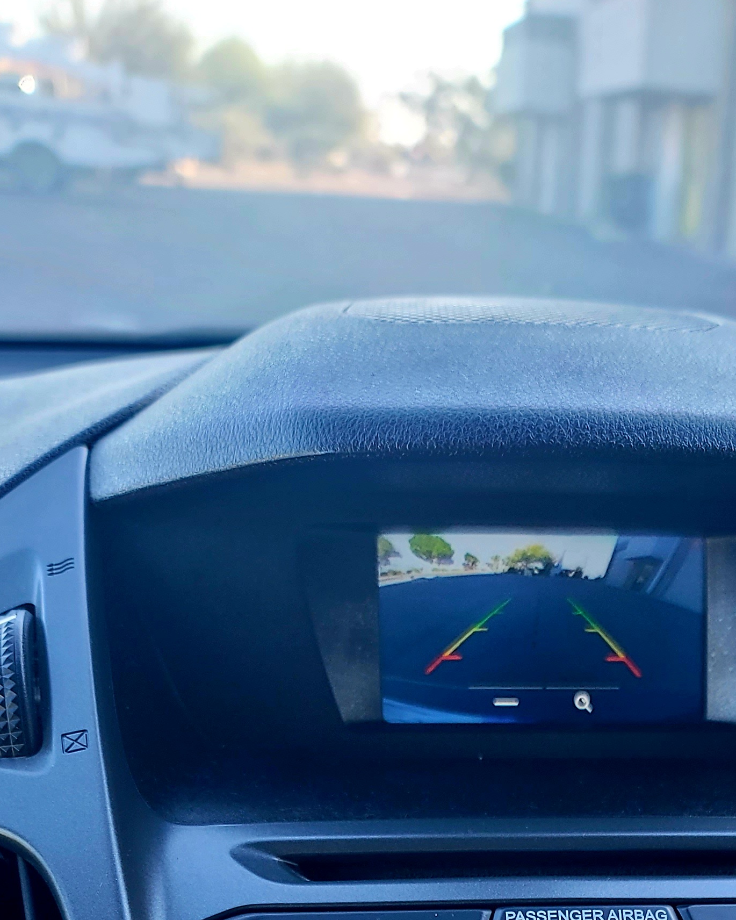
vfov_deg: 29.1
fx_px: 1552
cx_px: 603
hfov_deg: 26.1
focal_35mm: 57
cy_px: 1068
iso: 100
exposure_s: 1/120
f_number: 1.8
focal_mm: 7
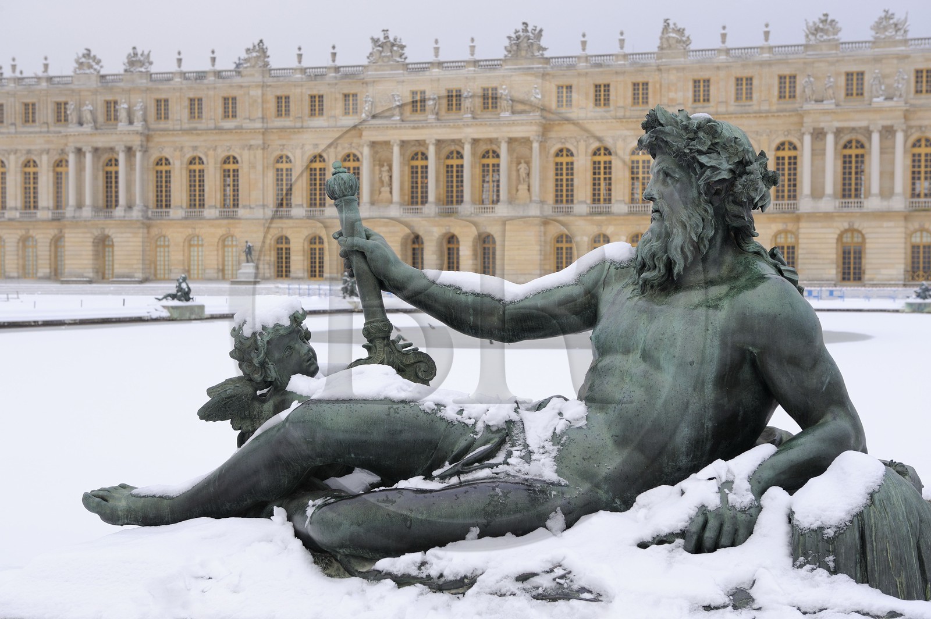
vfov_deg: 22.6
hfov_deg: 33.4
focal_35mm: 60
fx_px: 1550
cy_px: 310
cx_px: 466
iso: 400
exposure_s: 1/160
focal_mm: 60
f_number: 8
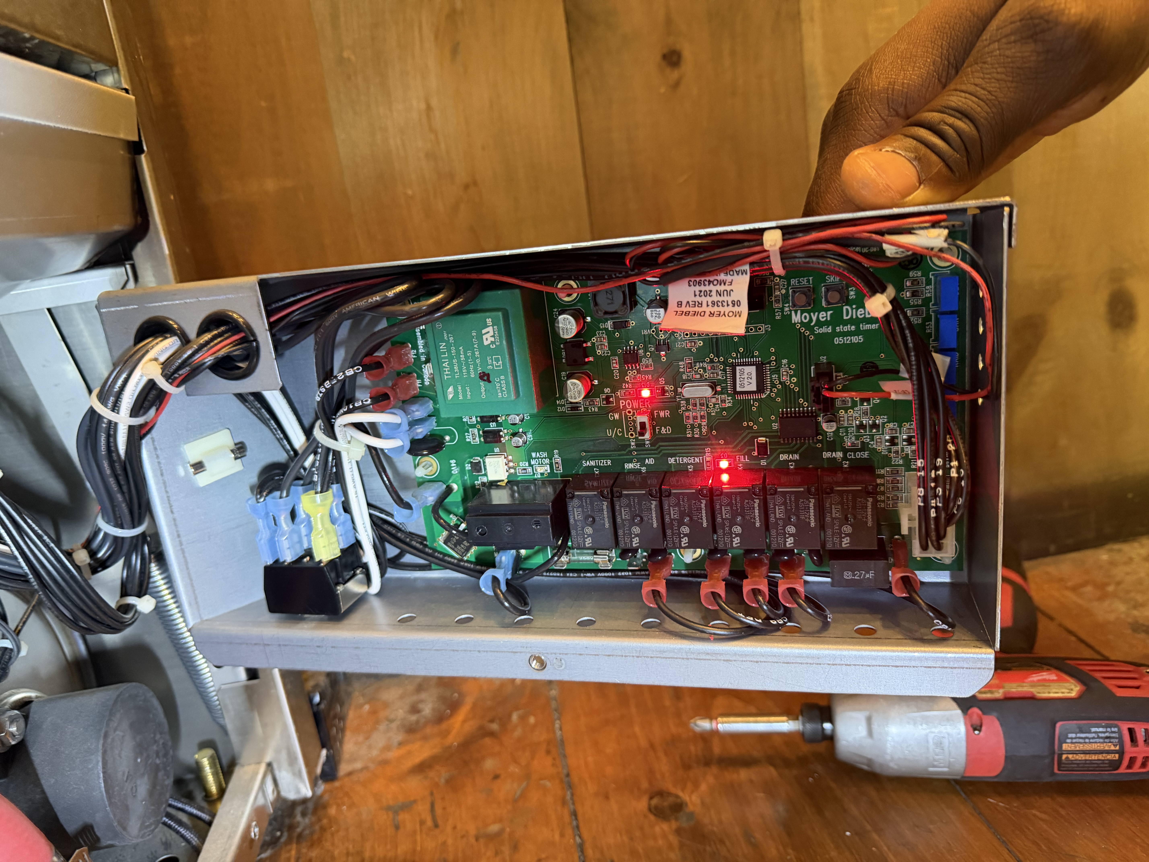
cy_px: 431
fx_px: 797
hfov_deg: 71.6
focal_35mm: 24
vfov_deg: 56.8
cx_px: 574
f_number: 1.78
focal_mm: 6.76
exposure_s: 1/60
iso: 640
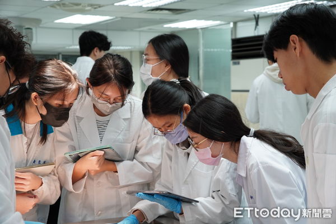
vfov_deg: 20.2
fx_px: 630
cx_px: 168
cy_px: 112
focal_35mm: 68
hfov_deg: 29.9
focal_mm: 45
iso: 500
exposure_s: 1/60
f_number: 5
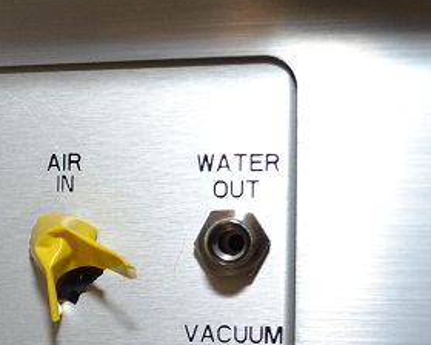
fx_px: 1301
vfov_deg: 14.9
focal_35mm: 102
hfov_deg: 17.8
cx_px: -102
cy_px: 330
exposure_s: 1/60
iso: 1000
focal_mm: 22
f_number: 4
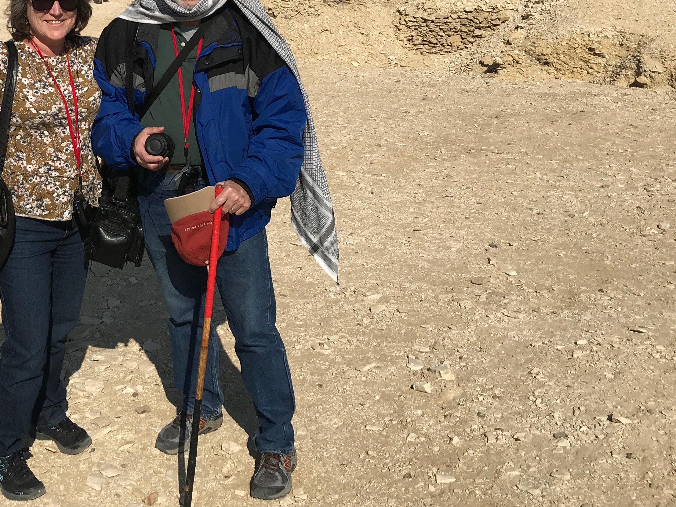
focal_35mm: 51
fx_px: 996
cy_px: 97
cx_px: 190
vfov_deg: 27.9
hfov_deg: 36.8
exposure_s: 1/5650
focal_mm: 3.99
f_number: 1.8
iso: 20
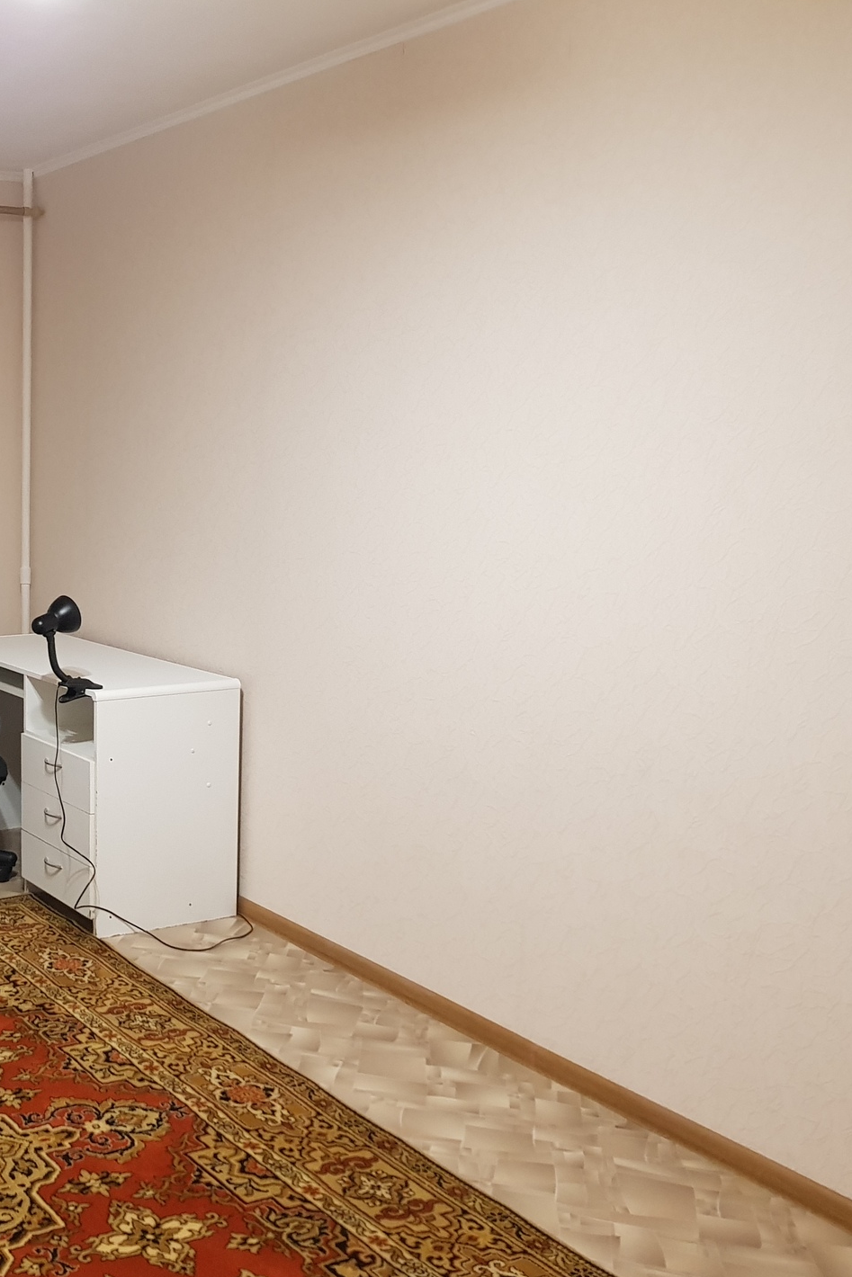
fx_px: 1384
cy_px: 683
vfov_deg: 49.5
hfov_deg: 31.5
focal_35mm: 39
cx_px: -8
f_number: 1.7
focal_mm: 4.2
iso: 320
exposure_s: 1/33
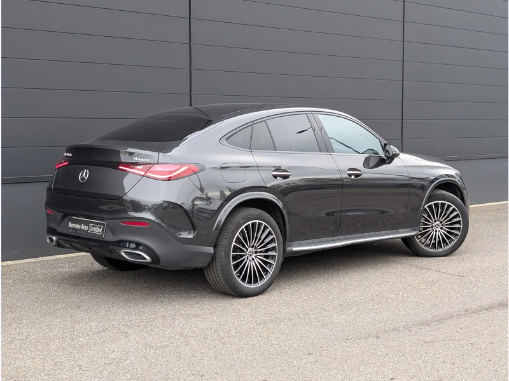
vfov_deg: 29.7
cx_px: 254
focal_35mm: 49
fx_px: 721
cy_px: 190
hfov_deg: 38.9
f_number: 1.68
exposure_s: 1/194
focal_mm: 6.9
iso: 135
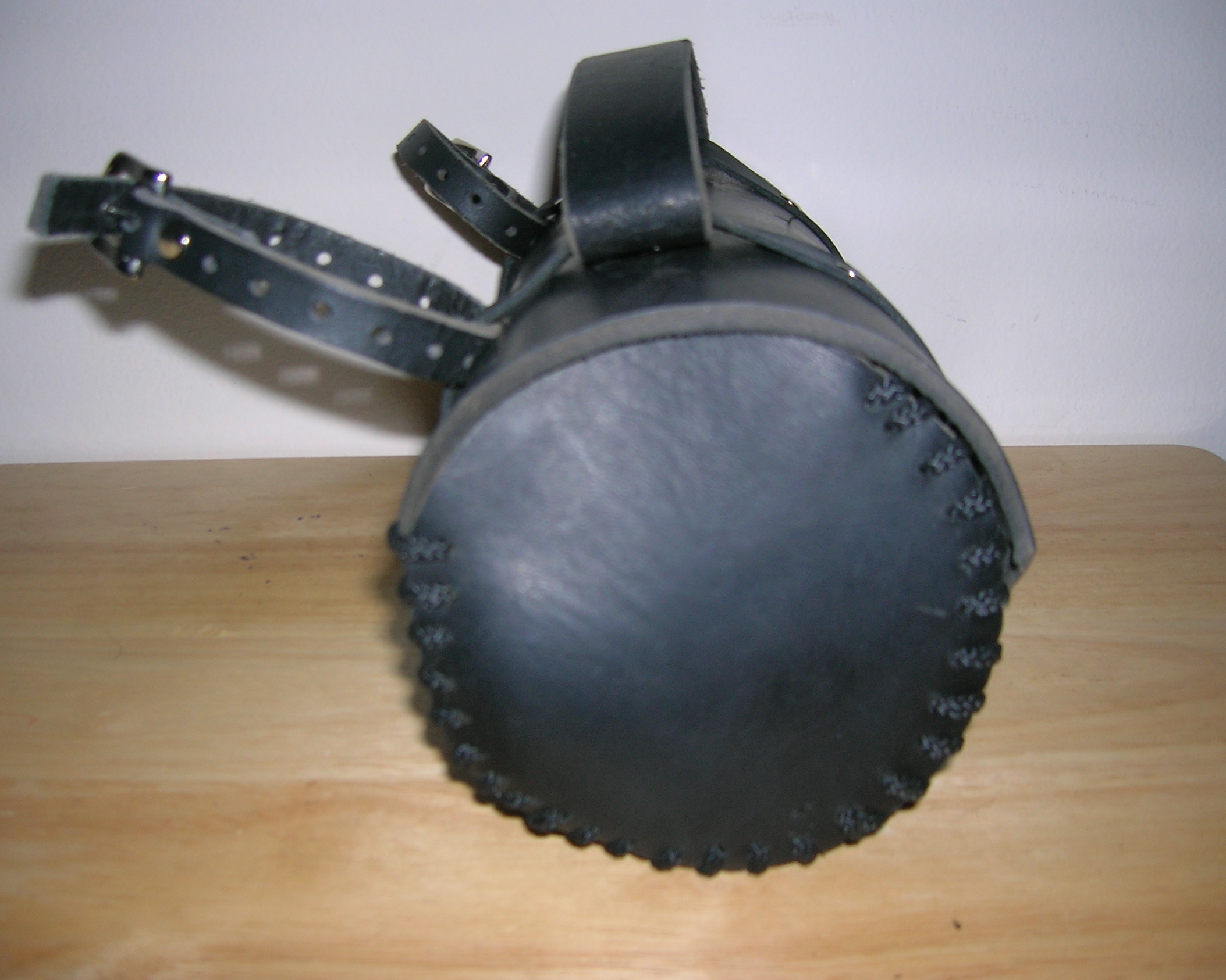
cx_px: 595
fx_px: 1306
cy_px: 485
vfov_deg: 41.2
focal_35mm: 36
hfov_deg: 50.3
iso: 50
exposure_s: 1/60.1
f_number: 2.9
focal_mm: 5.7
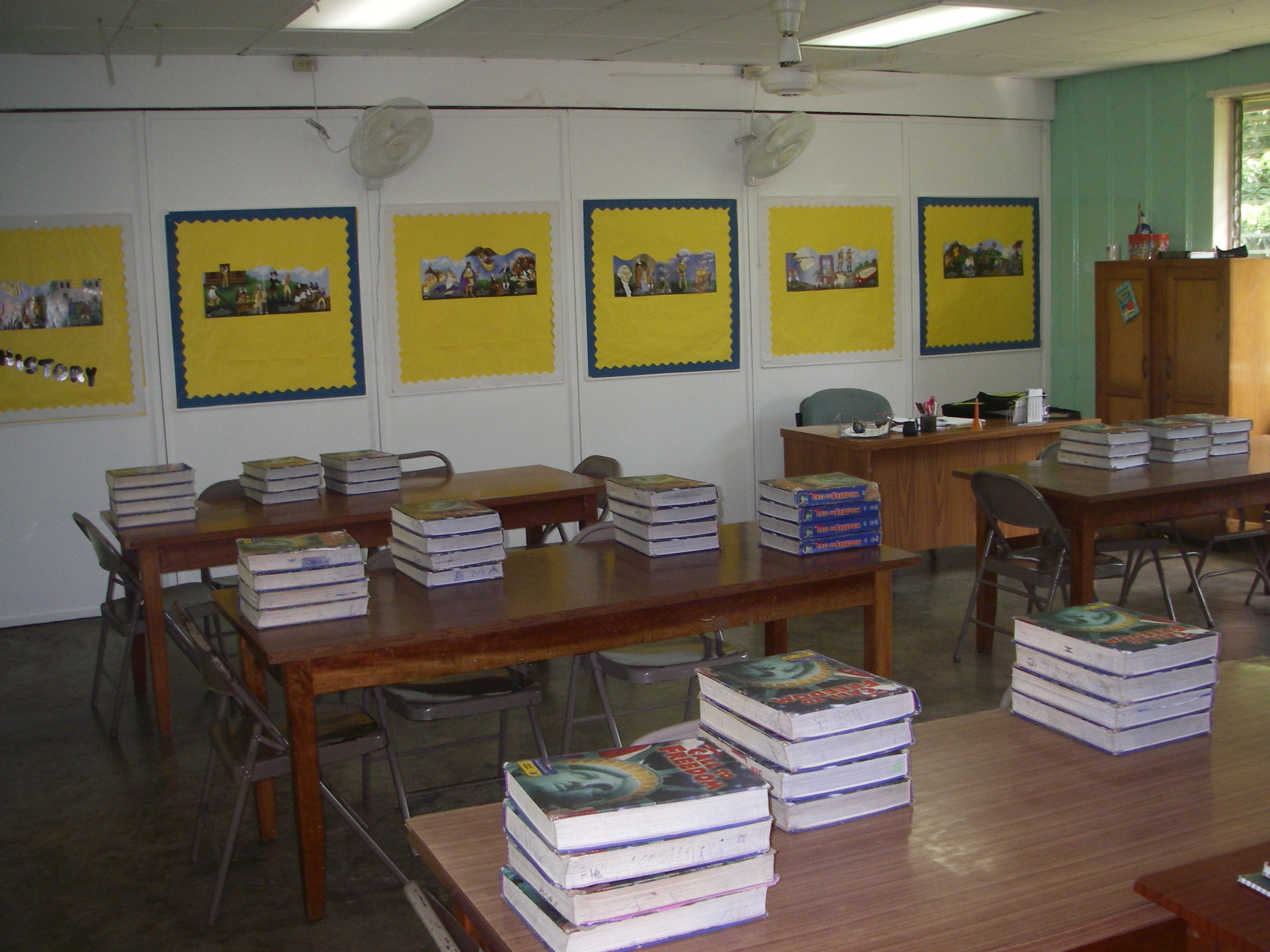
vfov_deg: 37.7
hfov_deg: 49.0
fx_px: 1394
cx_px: 635
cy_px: 476
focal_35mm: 38
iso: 200
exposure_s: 1/40
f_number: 3.3
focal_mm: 6.3
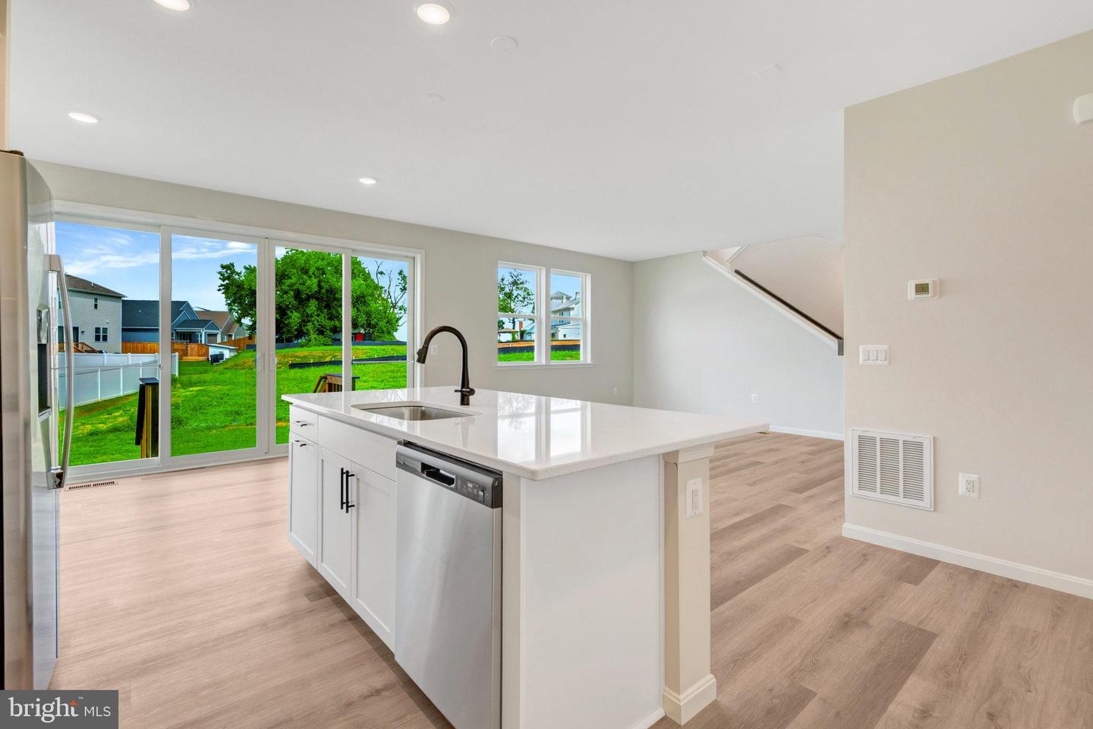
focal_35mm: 16
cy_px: 364
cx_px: 546
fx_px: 486
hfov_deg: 96.7
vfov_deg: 73.7
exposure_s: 1/160
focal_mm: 16
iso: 1250
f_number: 8
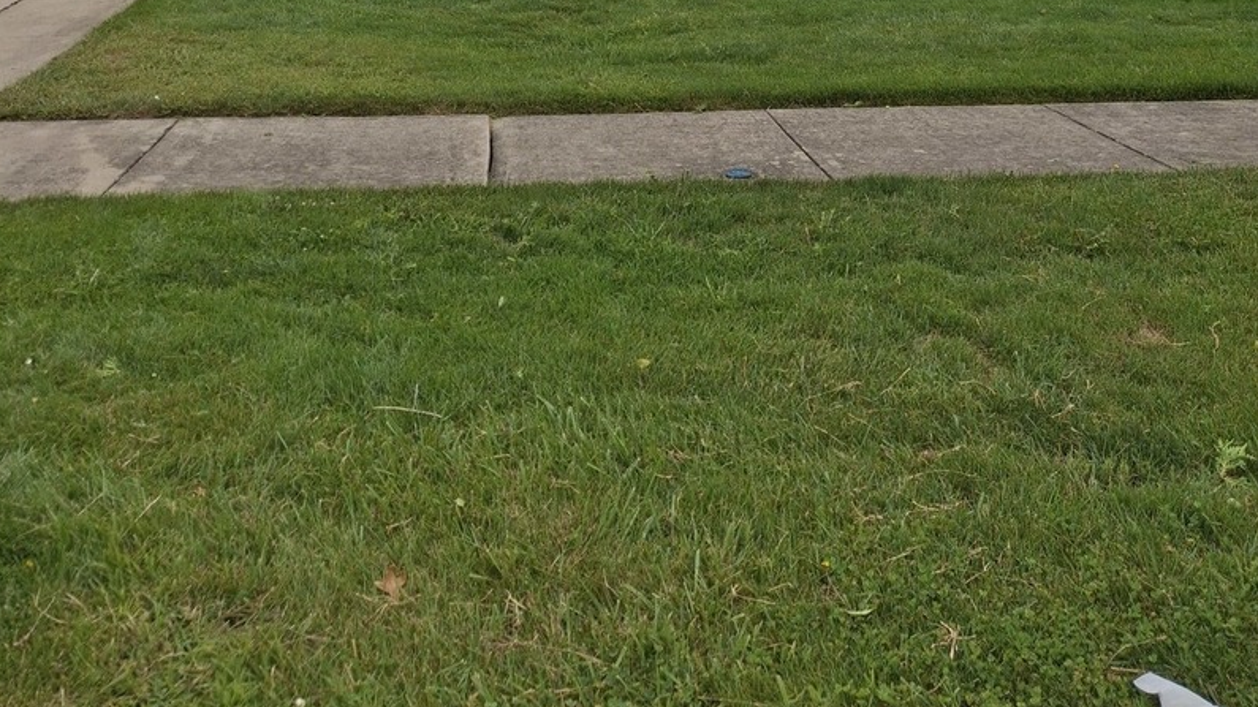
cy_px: -47
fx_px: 1234
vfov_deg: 29.2
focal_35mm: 37
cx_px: 627
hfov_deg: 54.0
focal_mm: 4.69
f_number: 1.8
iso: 32
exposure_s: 1/3802
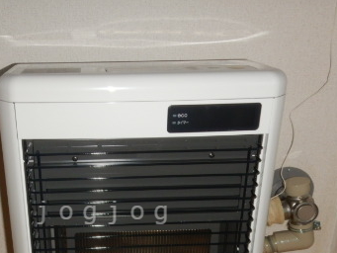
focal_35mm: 45
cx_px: 105
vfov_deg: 31.1
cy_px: 212
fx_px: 438
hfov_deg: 41.4
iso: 200
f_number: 2.8
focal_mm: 4.3
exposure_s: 1/30
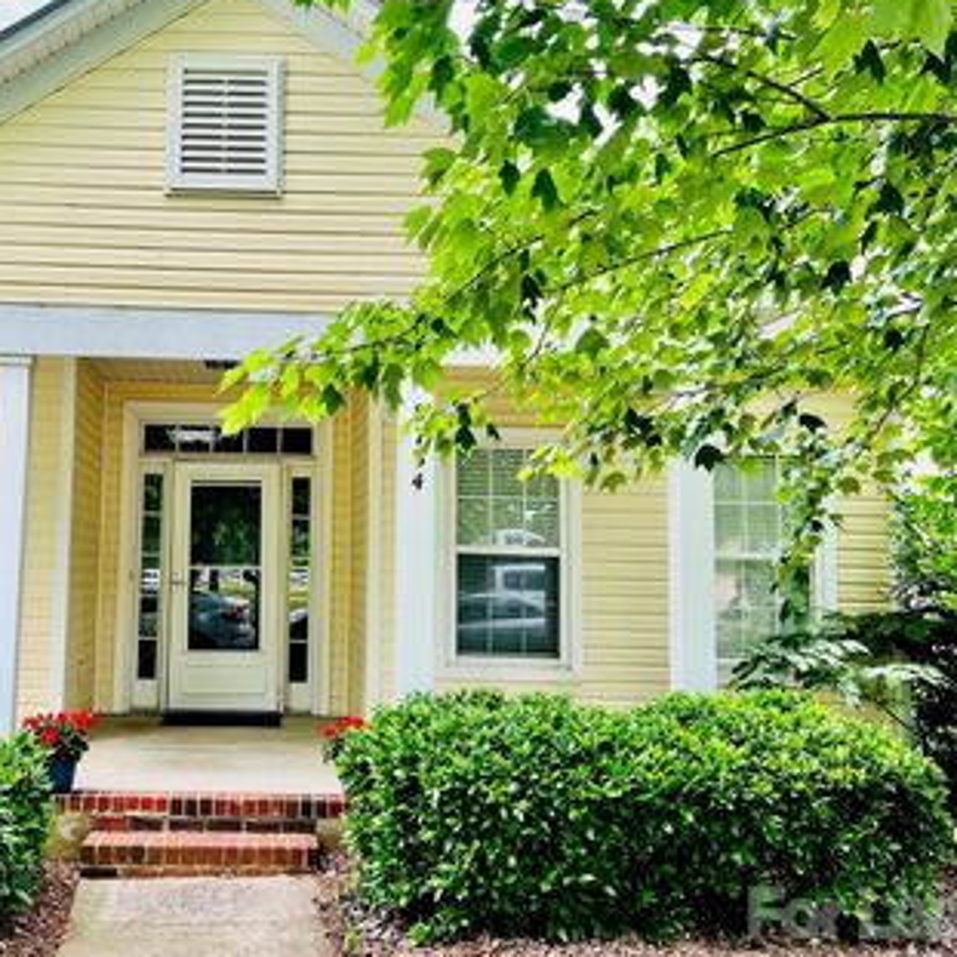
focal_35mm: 37
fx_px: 1157
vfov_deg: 44.9
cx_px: 268
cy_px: 457
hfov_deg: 43.8
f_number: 1.5
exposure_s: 1/452
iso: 50
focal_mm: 5.7
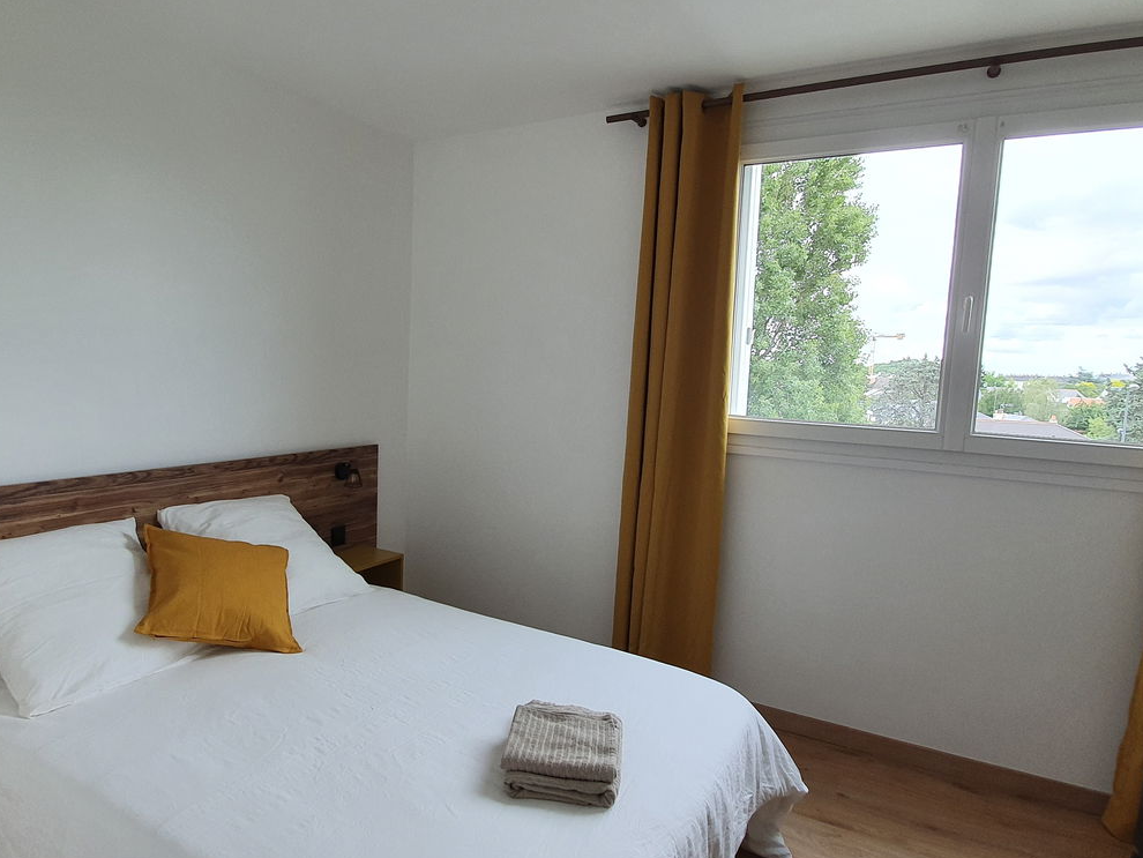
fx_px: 694
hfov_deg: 78.6
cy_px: 431
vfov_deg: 63.5
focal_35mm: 21
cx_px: 501
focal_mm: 1.8
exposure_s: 1/120
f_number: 2.2
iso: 64
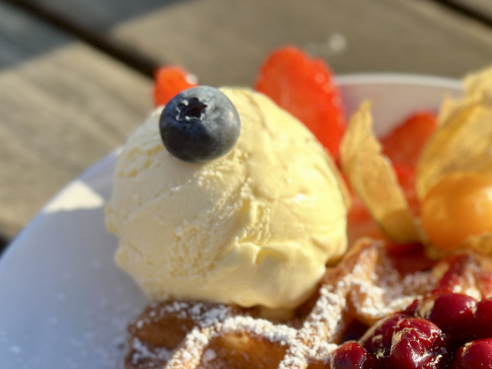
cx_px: 401
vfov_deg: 15.0
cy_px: 369
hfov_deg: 20.0
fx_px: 1379
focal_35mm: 97
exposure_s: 1/2114
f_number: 1.78
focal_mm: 6.86
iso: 100
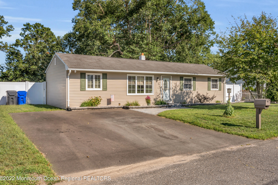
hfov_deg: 60.3
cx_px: 142
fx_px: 239
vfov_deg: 42.3
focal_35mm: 31
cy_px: 91
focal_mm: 30
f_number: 16
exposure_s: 1/40
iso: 200
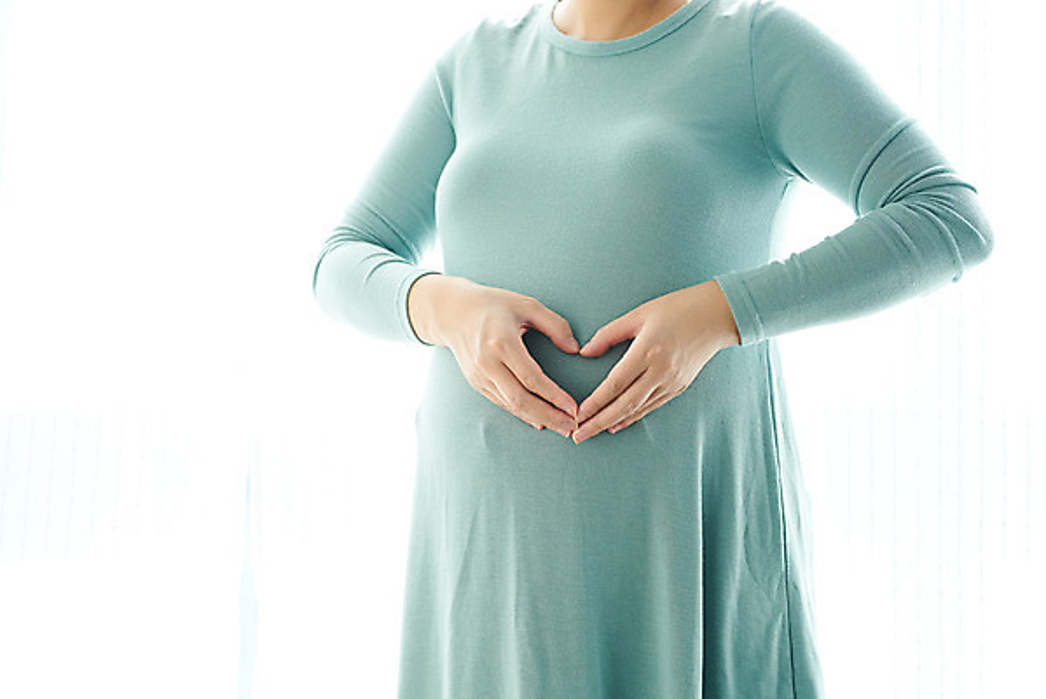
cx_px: 523
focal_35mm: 85
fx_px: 2471
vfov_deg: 16.1
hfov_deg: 23.9
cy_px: 350
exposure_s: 1/200
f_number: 4
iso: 400
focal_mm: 85
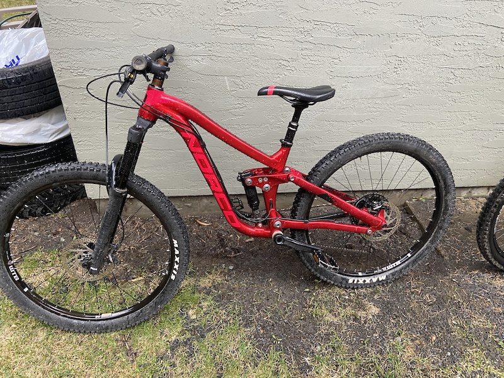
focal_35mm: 26
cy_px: 189
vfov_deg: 53.1
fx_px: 379
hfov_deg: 67.3
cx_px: 252
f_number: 1.8
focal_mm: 4.25
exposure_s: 1/99
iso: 125
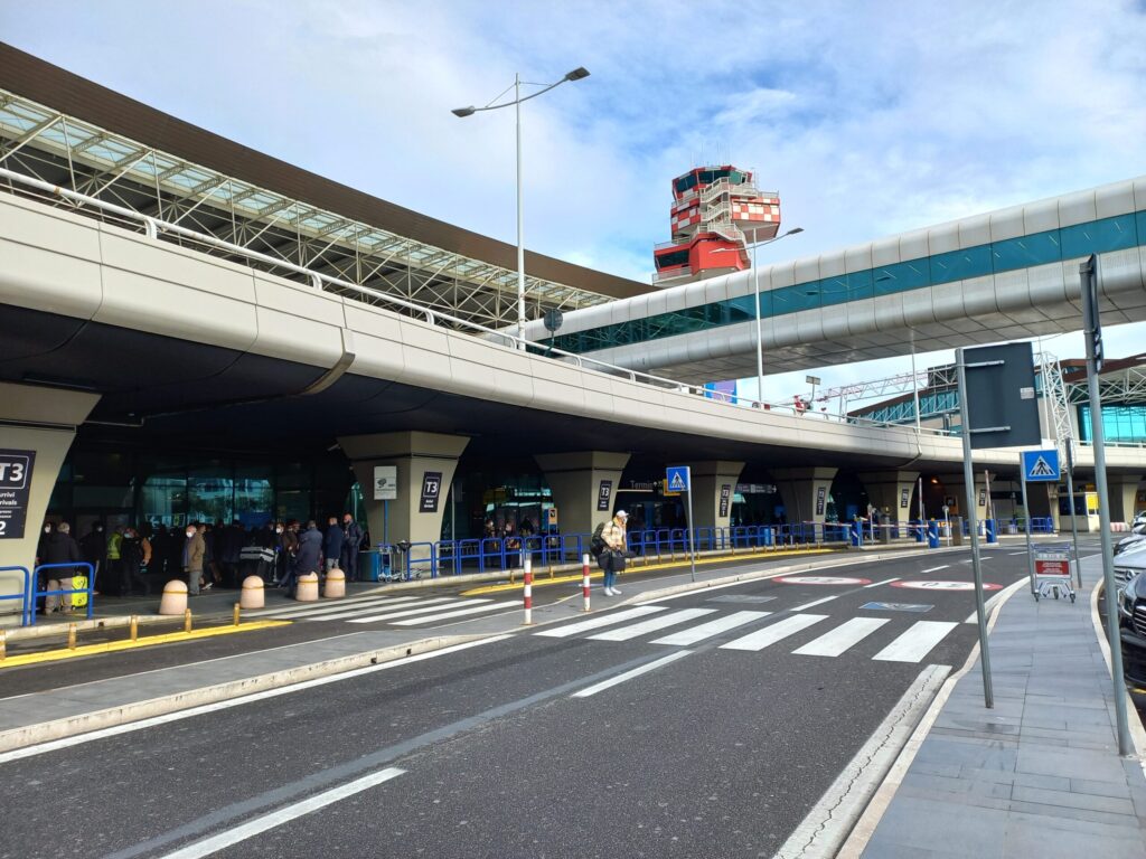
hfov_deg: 69.4
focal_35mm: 25
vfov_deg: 54.9
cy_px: 430
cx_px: 573
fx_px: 828
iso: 50
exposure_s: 1/372
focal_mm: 4.65
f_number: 1.8
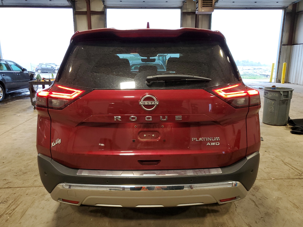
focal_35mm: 26
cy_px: 114
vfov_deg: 53.1
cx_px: 152
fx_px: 228
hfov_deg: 67.3
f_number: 1.5
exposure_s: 1/60.2
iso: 112
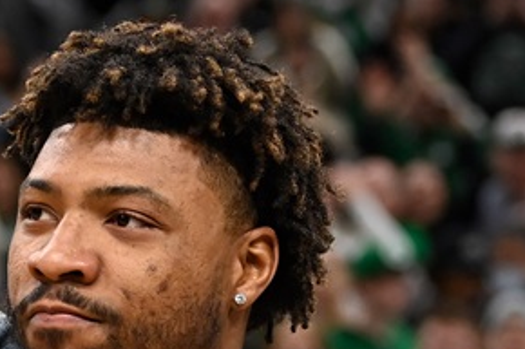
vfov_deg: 4.7
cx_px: 62
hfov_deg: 7.1
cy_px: 203
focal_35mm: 290
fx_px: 4227
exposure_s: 1/1250
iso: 2500
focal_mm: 70
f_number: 3.2
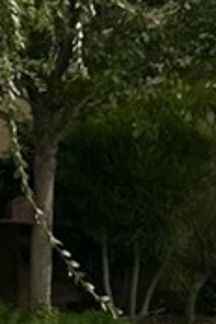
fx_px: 1323
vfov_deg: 13.9
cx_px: -555
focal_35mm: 147
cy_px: 82
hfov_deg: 7.5
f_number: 1.78
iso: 80
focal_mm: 6.86
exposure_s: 1/4348
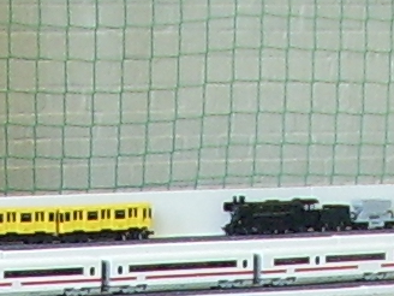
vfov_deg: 5.0
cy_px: 1083
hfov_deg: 7.2
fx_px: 3107
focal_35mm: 273
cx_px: 55
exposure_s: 1/20
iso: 100
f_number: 2.6
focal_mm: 5.8
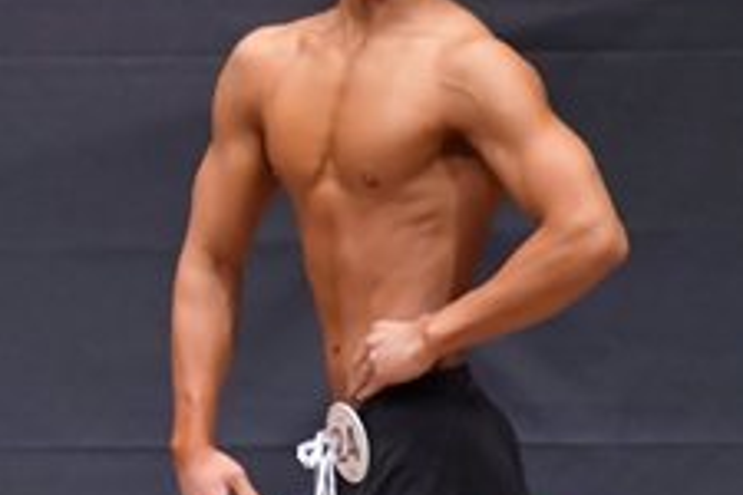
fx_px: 19213
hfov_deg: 2.2
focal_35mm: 931
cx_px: -414
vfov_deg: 1.5
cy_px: 446
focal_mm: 180
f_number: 5.6
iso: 6400
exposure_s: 1/400
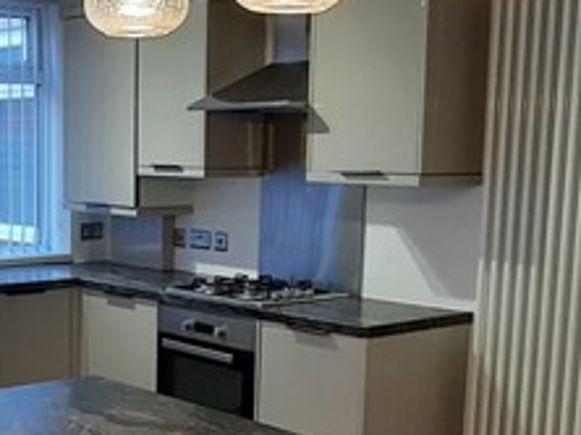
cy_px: 338
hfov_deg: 31.3
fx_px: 1006
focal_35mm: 60
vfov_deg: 24.1
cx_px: 107
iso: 100
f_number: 2.2
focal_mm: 1.74
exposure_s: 1/50
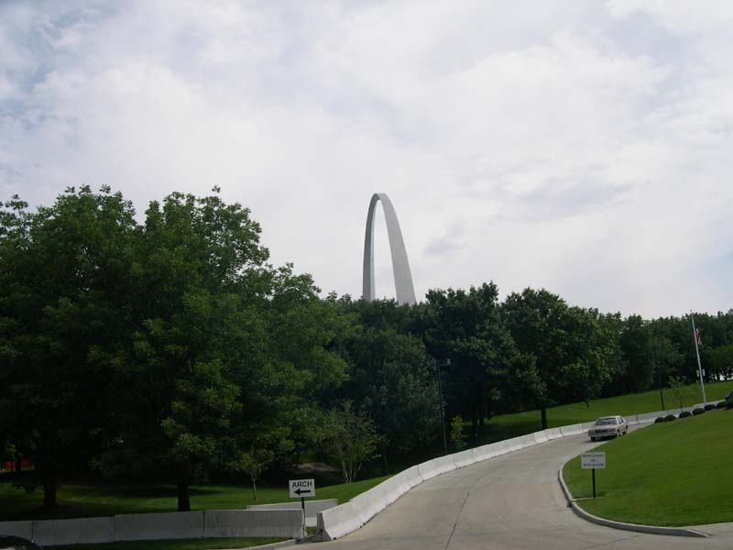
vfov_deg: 37.7
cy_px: 275
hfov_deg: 49.0
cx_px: 366
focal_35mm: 38
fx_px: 805
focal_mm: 8
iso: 100
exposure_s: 1/262
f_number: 7.6
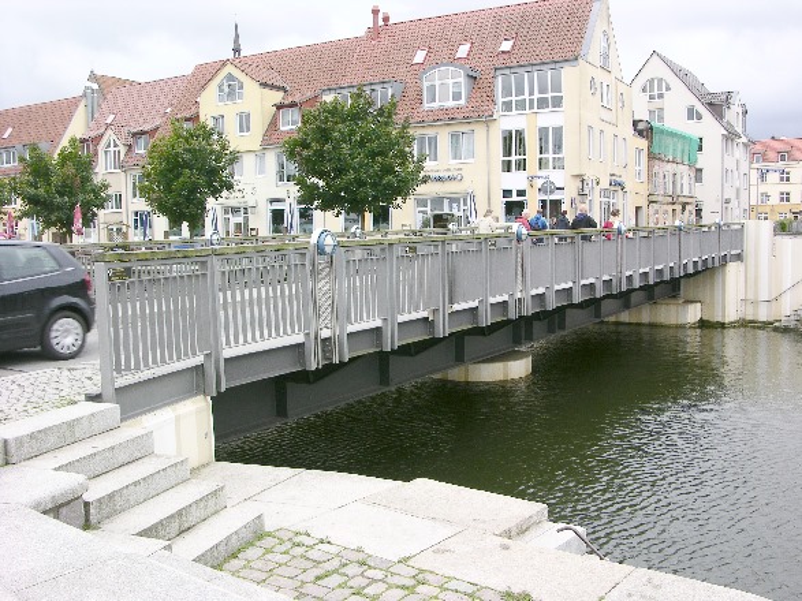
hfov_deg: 52.6
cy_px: 300
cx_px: 401
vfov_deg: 40.7
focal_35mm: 35
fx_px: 811
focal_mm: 8.9
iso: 50
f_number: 5.6
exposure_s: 1/78
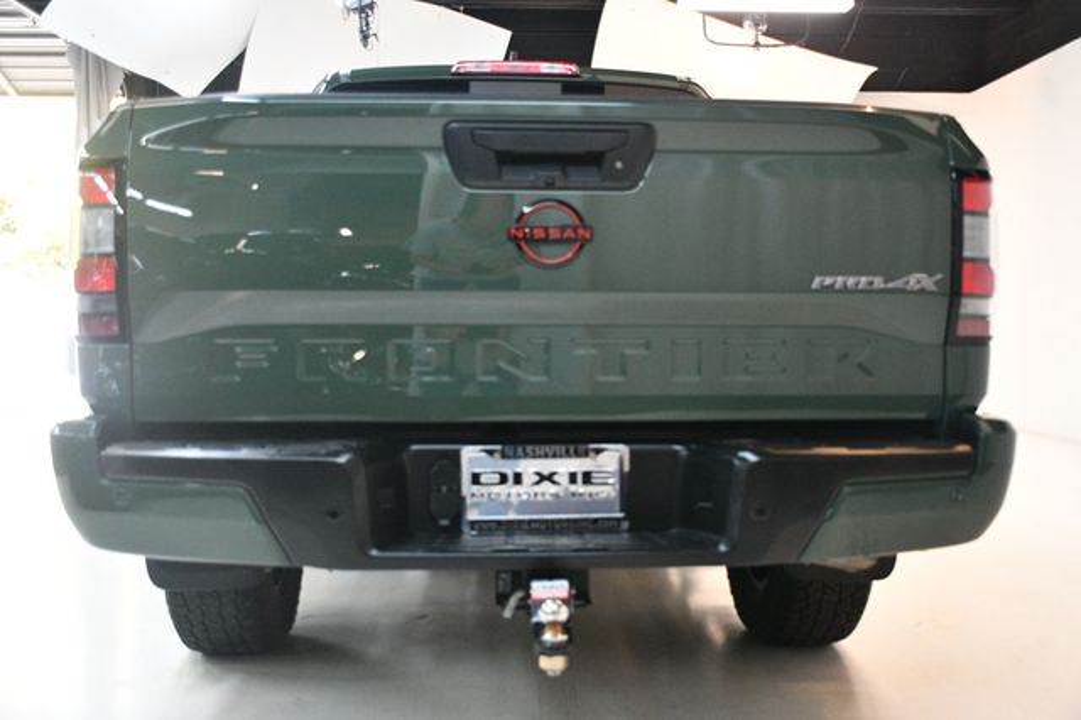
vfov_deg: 36.8
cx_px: 540
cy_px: 360
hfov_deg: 53.2
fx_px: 1080
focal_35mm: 36
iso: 3200
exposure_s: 1/125
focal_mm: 24
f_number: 3.8
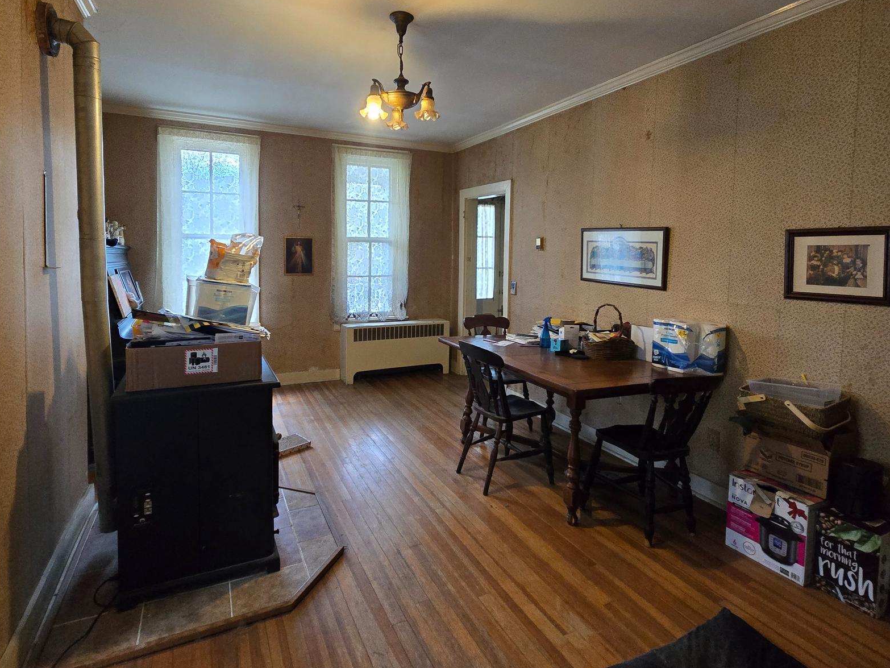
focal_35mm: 17
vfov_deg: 73.9
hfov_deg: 91.0
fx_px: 437
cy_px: 267
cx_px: 438
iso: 640
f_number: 2.2
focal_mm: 2.2
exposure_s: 1/60
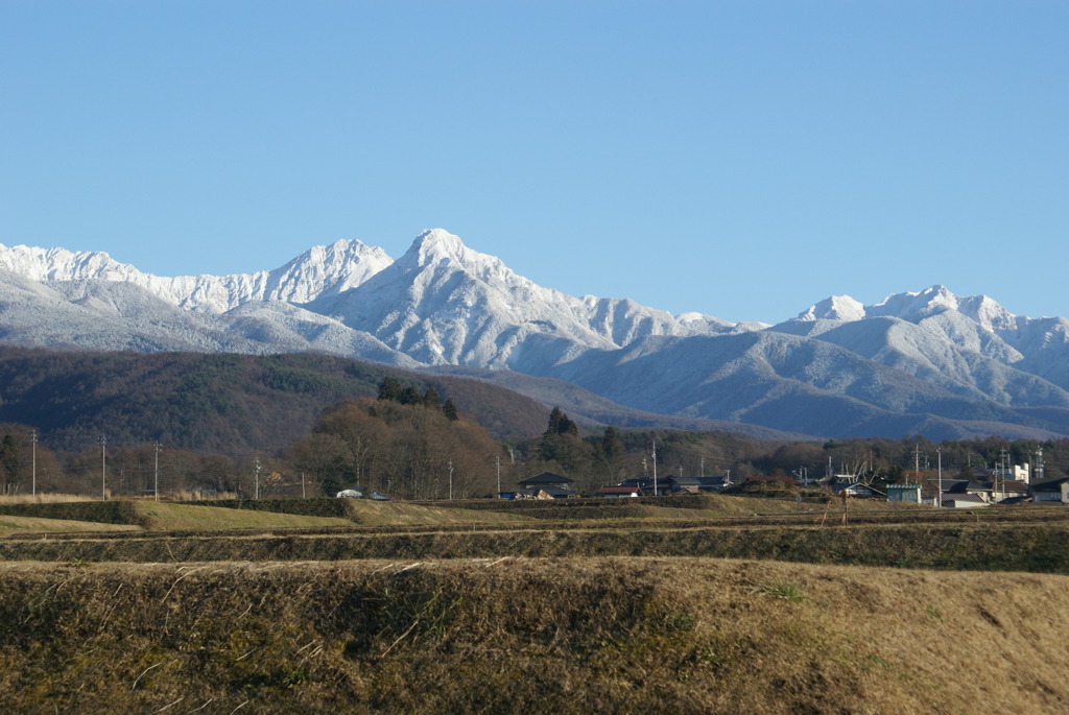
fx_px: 3121
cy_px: 358
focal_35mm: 105
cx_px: 534
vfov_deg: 13.1
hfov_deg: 19.4
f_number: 8
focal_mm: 70
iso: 100
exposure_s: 1/125
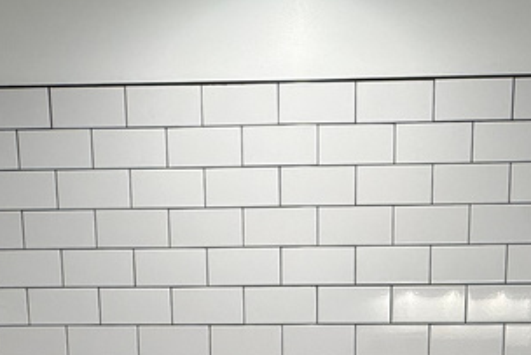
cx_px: 325
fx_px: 723
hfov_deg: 40.1
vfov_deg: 22.9
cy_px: 516
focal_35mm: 49
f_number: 2.2
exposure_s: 1/120
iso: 160
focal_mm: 2.22
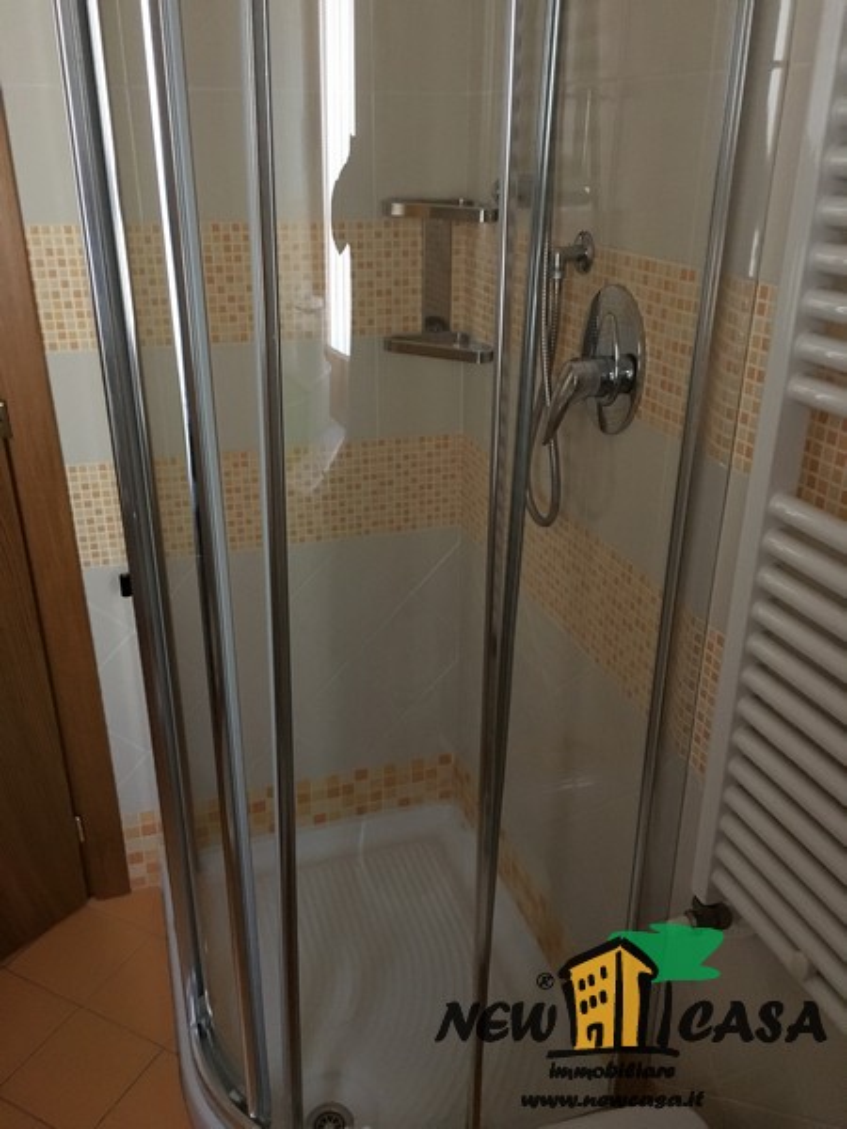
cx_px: 424
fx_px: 946
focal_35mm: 29
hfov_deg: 48.2
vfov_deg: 61.7
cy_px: 564
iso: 320
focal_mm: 4.15
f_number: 2.2
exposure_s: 1/17
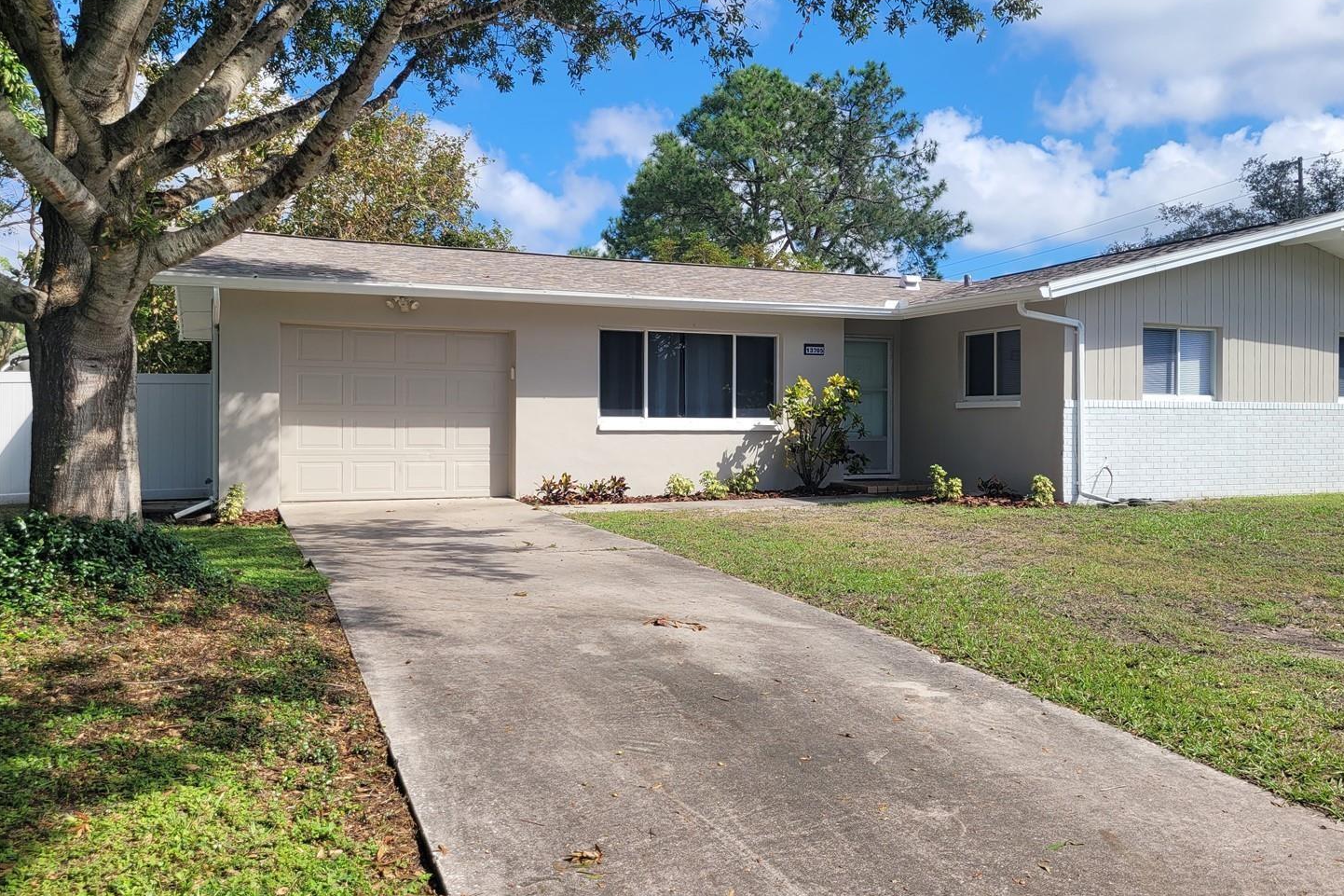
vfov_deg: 43.6
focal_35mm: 30
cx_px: 744
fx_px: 1120
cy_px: 427
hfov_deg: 61.8
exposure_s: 1/2222
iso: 40
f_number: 1.8
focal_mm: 5.4
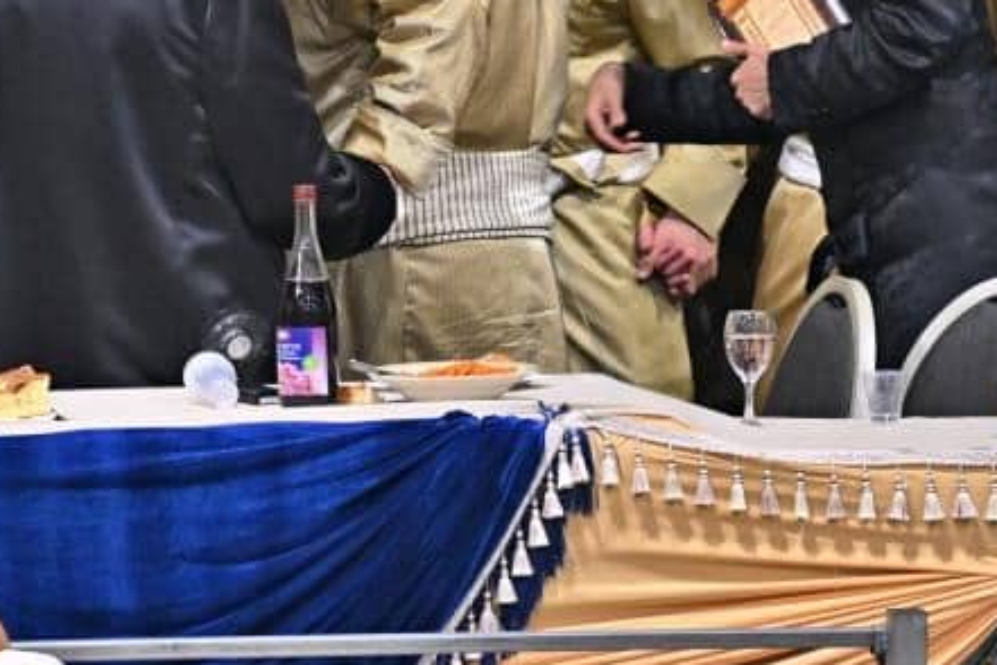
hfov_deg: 3.0
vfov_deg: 2.0
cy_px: -78
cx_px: 183
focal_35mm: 697
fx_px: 19302
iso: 640
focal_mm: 200
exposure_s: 1/250
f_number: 2.8
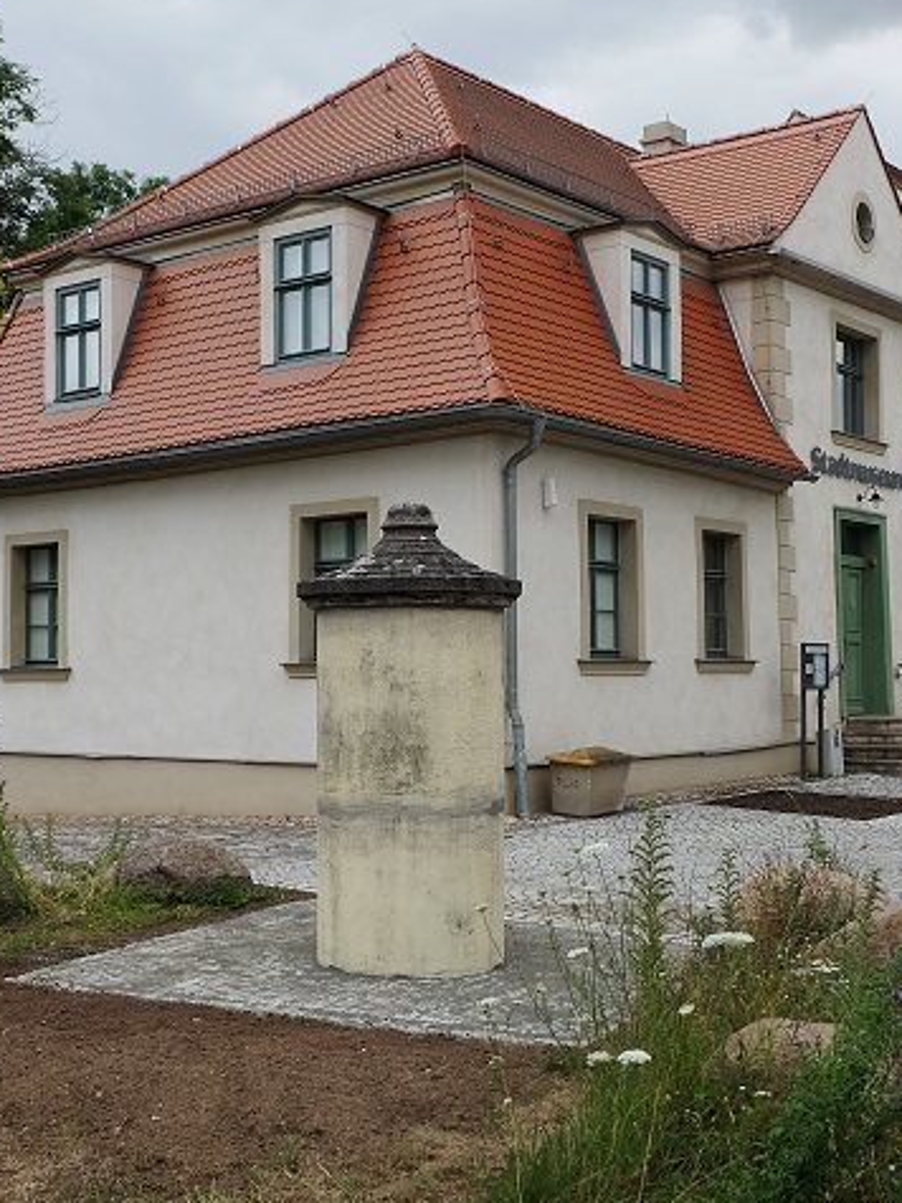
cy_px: 637
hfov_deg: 30.8
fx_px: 1634
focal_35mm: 47
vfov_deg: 40.4
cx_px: 492
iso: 200
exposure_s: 1/160
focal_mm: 19.2
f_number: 5.6
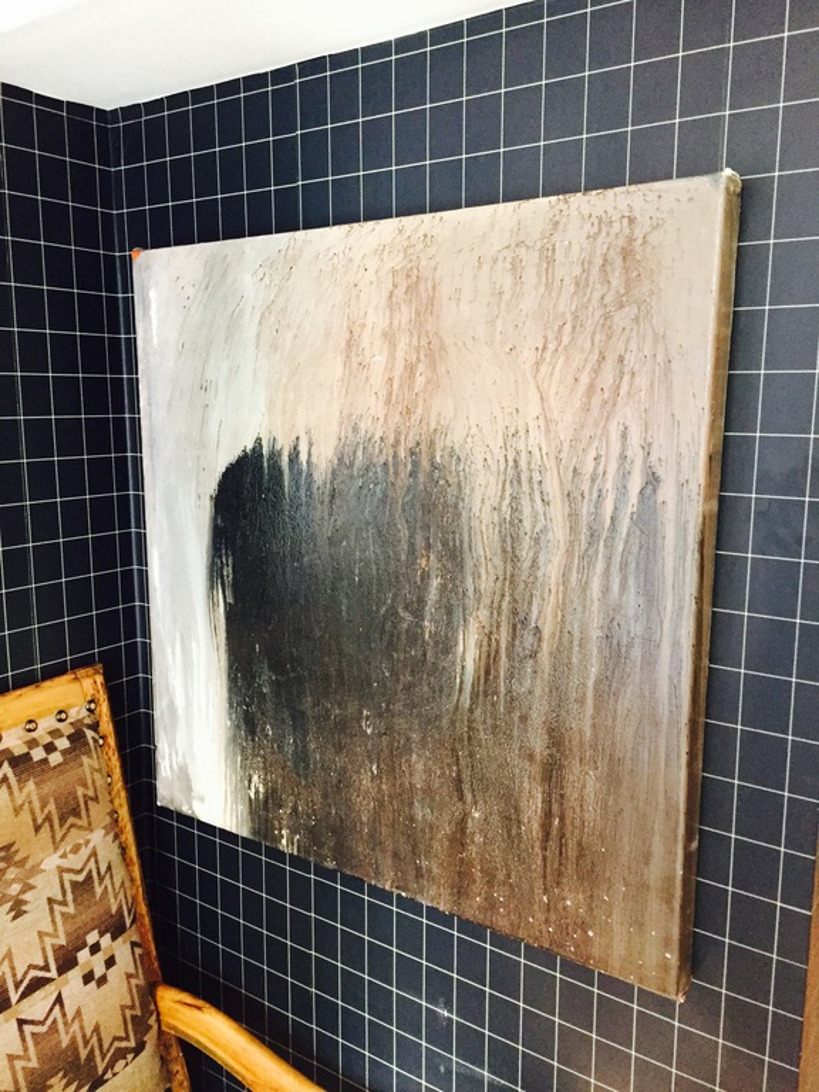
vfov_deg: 61.7
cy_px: 546
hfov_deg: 48.2
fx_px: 915
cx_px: 410
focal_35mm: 29
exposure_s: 1/30
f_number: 2.2
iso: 250
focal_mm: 4.15
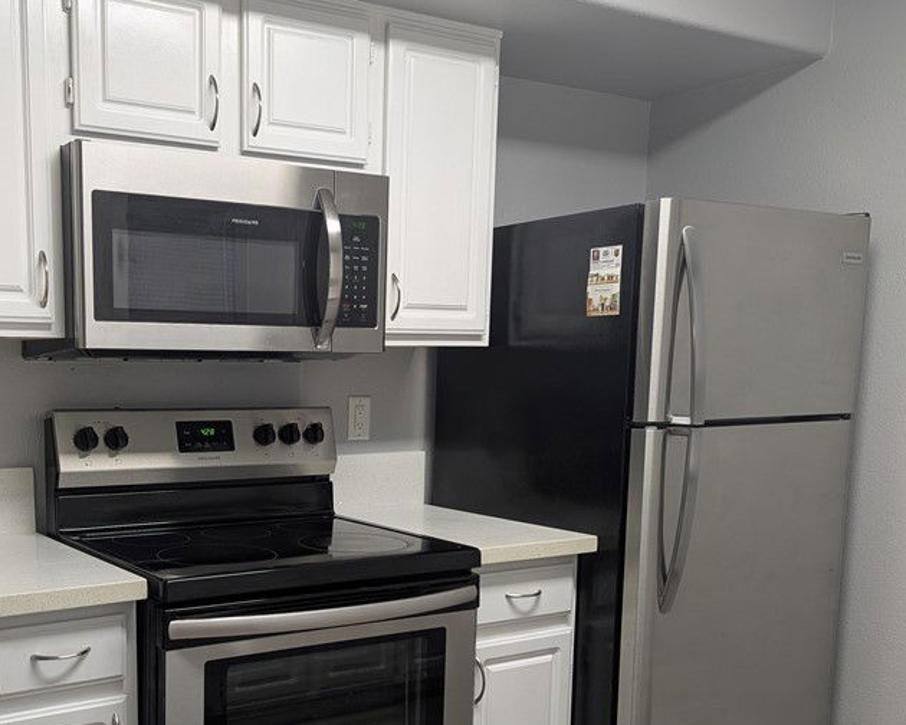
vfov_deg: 38.5
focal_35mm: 38
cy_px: 514
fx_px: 1019
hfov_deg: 46.6
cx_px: 250
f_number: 1.85
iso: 55
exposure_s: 1/24
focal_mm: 6.81
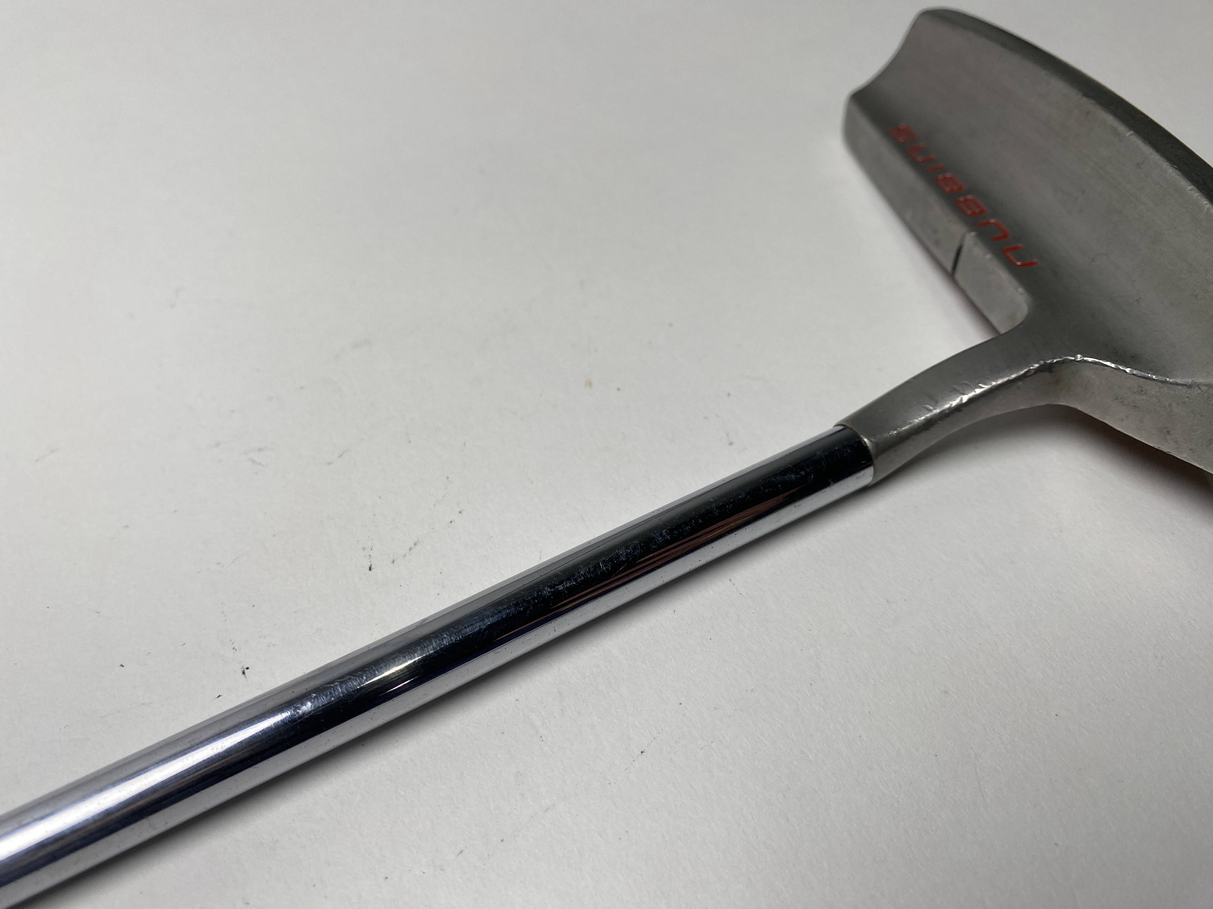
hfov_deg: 69.4
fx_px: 876
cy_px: 454
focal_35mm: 25
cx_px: 606
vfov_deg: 54.9
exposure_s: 1/259
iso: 32
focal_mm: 4.25
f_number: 1.8
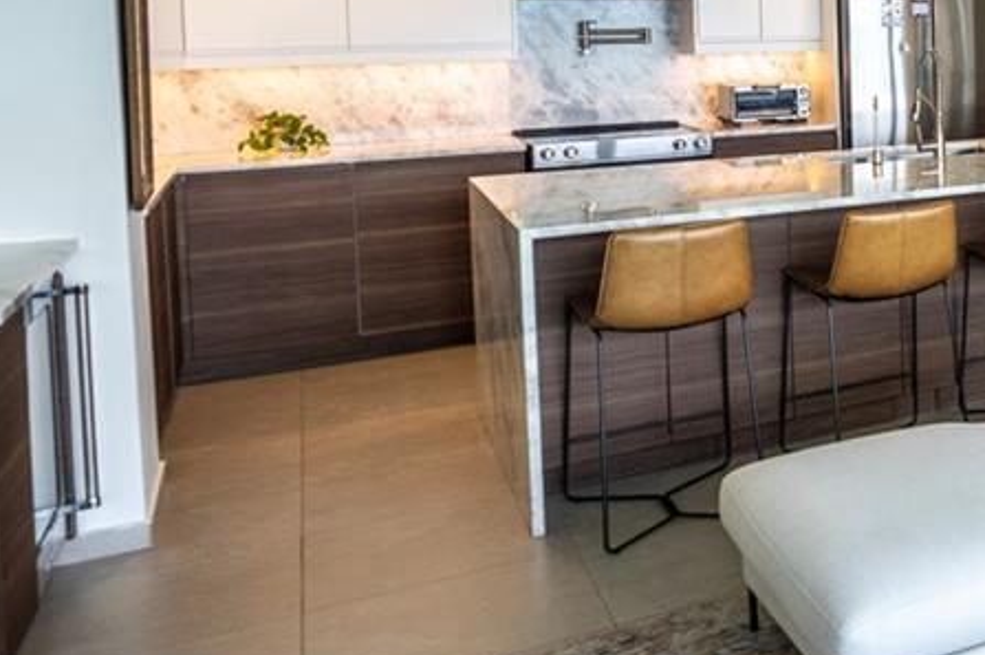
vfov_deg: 29.8
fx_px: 1175
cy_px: 62
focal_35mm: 43
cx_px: 1393
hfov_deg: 30.7
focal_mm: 12
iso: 320
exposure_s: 1/200
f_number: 3.5
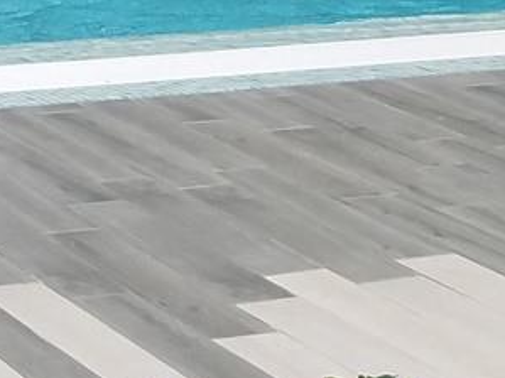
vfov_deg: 10.0
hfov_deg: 12.2
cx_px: -574
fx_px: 2027
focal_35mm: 139
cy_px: -339
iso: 50
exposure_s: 1/3472
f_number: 1.7
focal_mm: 4.2
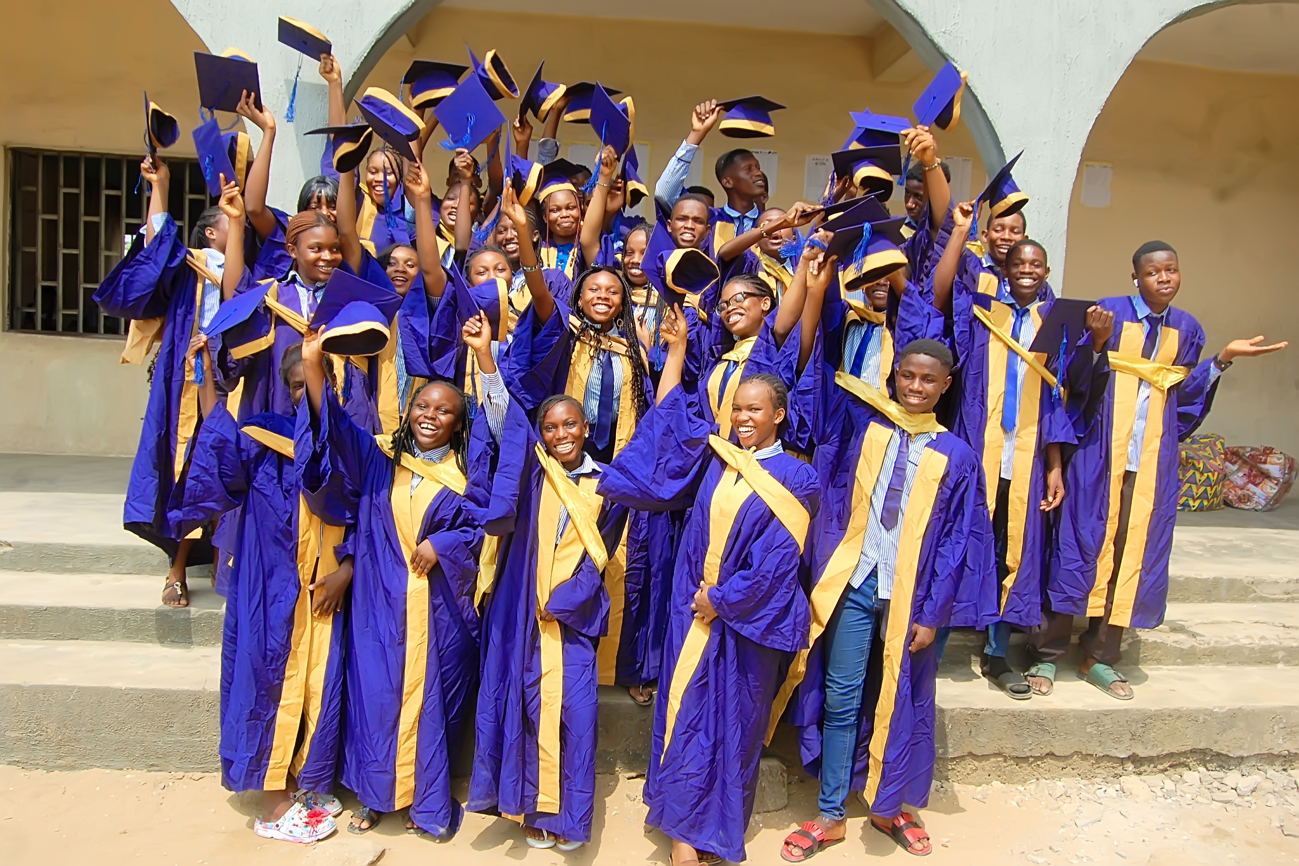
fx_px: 1082
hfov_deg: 61.9
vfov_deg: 43.6
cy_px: 433
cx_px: 650
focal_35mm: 30
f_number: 7.1
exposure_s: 1/200
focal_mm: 20
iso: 200
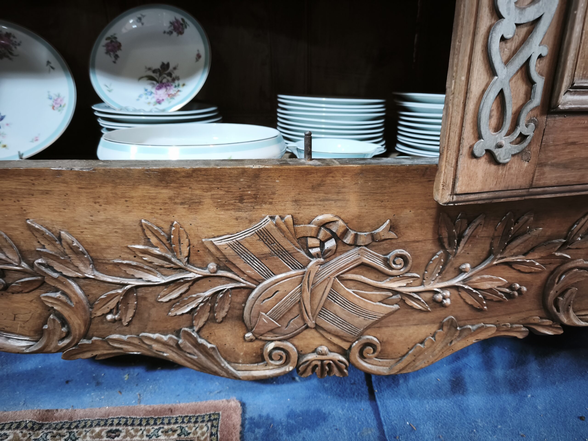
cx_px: 294
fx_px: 391
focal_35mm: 23
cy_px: 220
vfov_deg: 58.9
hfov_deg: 73.9
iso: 1000
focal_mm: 5.35
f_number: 1.7
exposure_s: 1/33.3
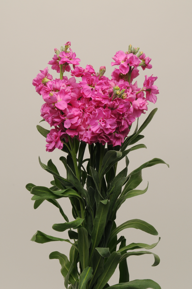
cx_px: 96
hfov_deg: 8.7
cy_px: 144
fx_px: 1263
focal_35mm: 158
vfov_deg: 13.1
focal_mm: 105
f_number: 18
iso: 200
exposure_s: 1/60
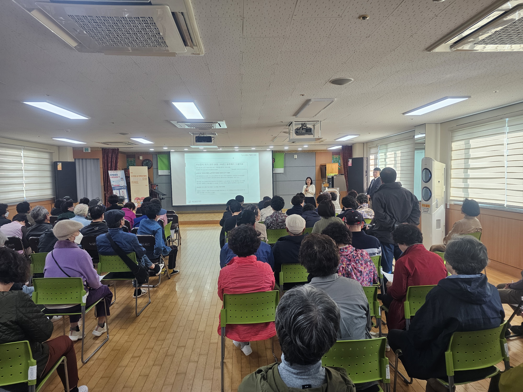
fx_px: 347
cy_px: 196
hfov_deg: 73.9
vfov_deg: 58.9
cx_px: 262
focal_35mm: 23
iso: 125
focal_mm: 6.3
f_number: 1.7
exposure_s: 1/120
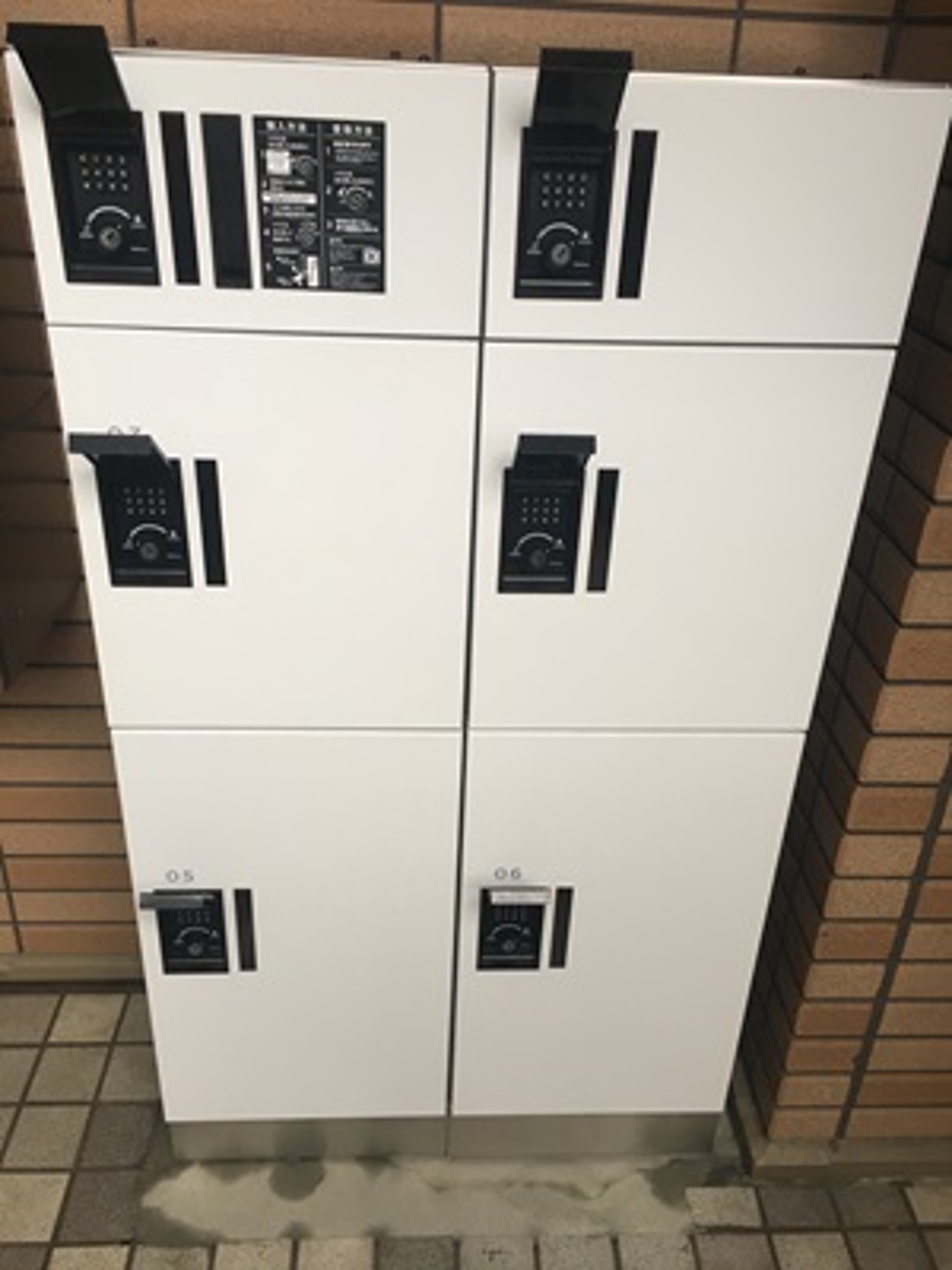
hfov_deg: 48.2
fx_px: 1063
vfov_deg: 61.7
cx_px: 476
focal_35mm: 29
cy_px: 635
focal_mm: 4.15
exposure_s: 1/30
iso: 25
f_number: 2.2
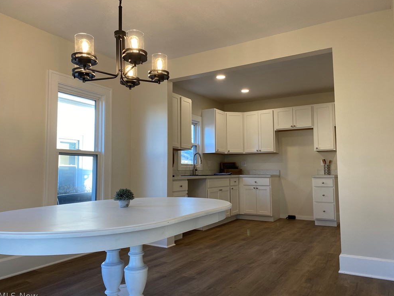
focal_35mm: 27
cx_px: 201
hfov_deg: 65.3
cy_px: 149
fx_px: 307
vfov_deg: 51.4
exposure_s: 1/120
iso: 80
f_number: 1.8
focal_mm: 4.25
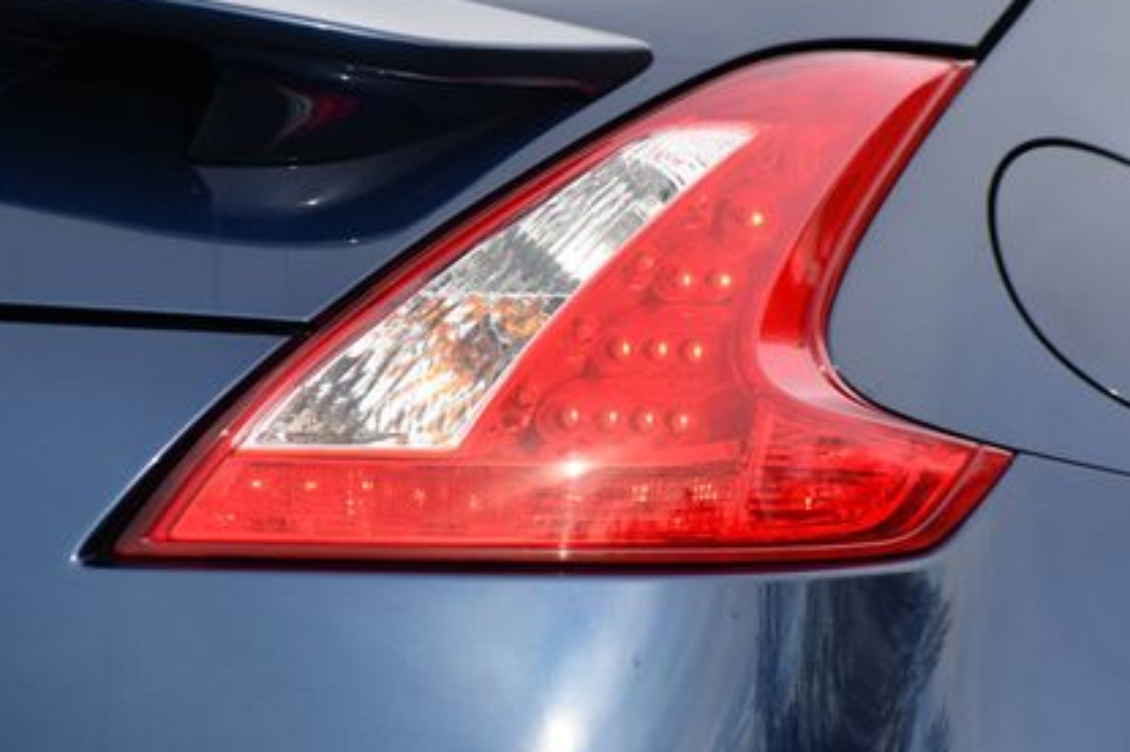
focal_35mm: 370
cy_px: 327
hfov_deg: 5.6
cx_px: 580
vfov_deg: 3.7
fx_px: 11604
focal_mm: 160
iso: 280
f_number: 5.6
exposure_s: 1/500
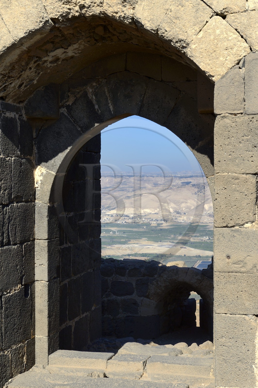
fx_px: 754
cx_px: 129
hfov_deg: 19.4
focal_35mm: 70
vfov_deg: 28.9
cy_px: 194
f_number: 14
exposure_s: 1/250
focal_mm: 70
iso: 200
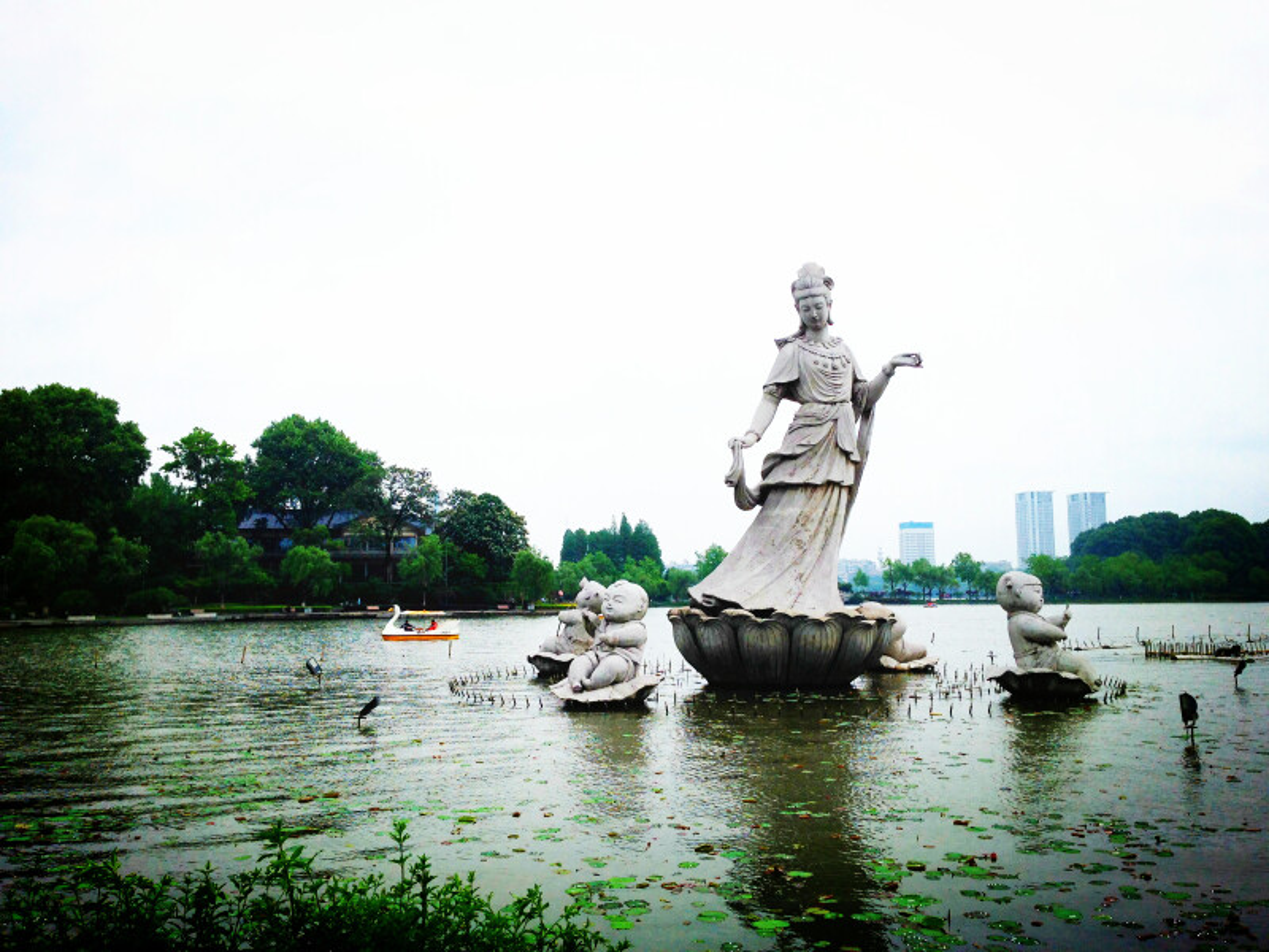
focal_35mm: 33
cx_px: 634
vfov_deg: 42.9
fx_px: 1210
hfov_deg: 55.4
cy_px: 476
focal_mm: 4.12
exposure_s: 1/1290
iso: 50
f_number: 2.4
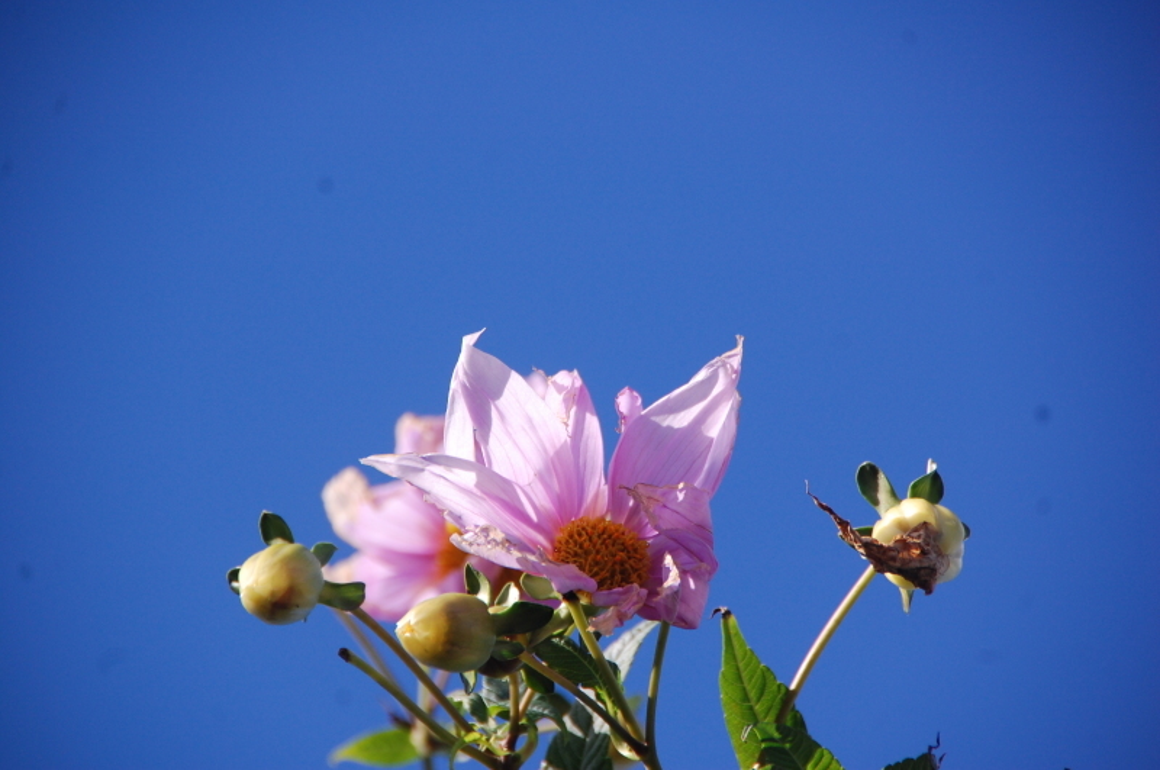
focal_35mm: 375
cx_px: 580
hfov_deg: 5.5
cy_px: 385
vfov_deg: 3.7
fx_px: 12066
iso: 400
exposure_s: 1/1250
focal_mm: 250
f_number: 6.3
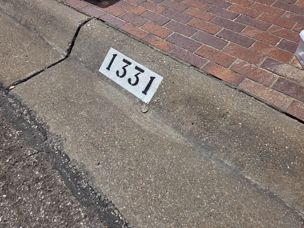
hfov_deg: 73.9
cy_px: 114
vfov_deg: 58.9
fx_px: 202
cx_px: 152
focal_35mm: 23
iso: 80
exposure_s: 1/6839
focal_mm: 5.4
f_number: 1.8
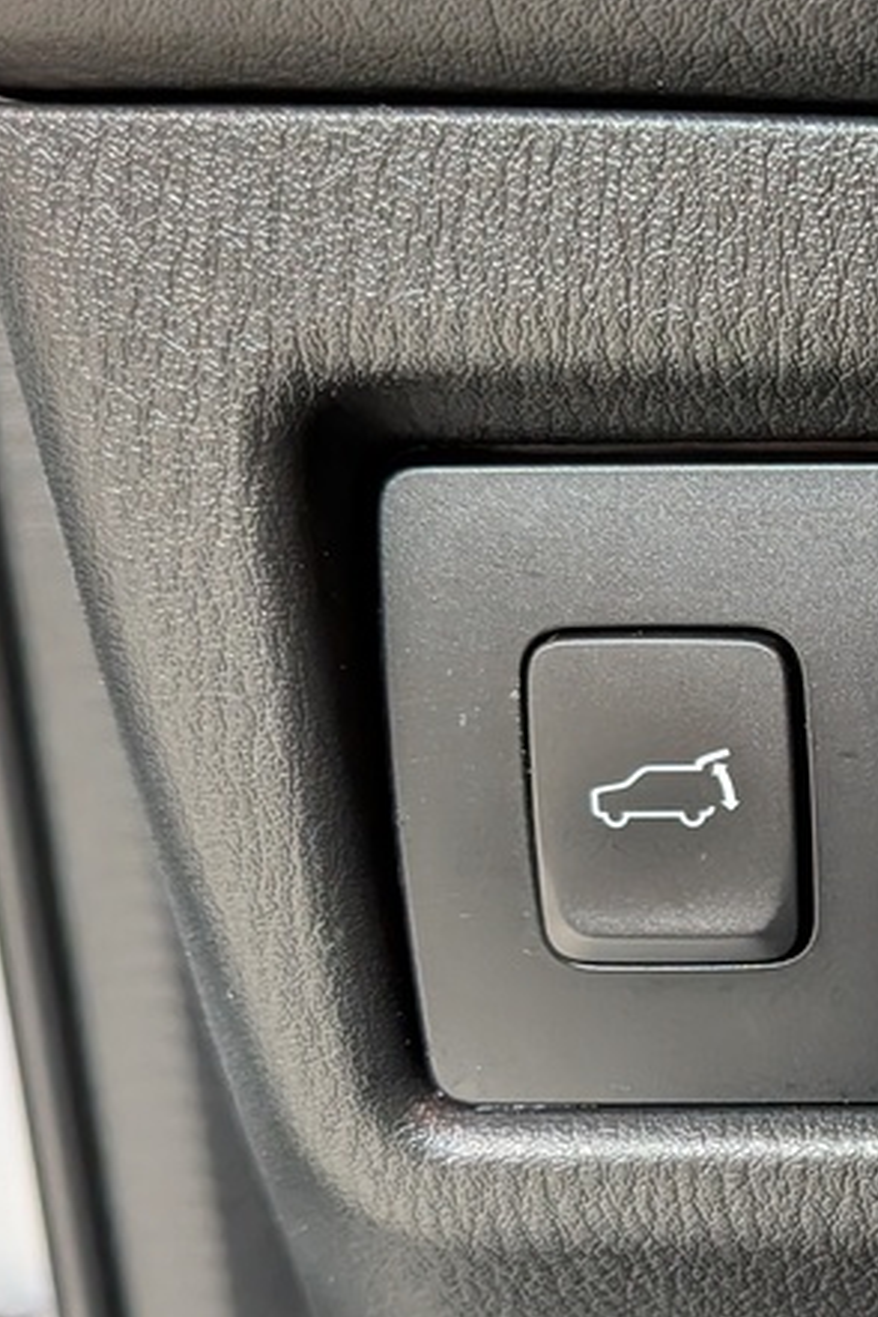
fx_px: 2122
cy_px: 827
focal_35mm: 58
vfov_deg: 34.3
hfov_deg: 21.1
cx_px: 1153
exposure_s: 1/60
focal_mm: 4.53
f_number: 1.7
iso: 933
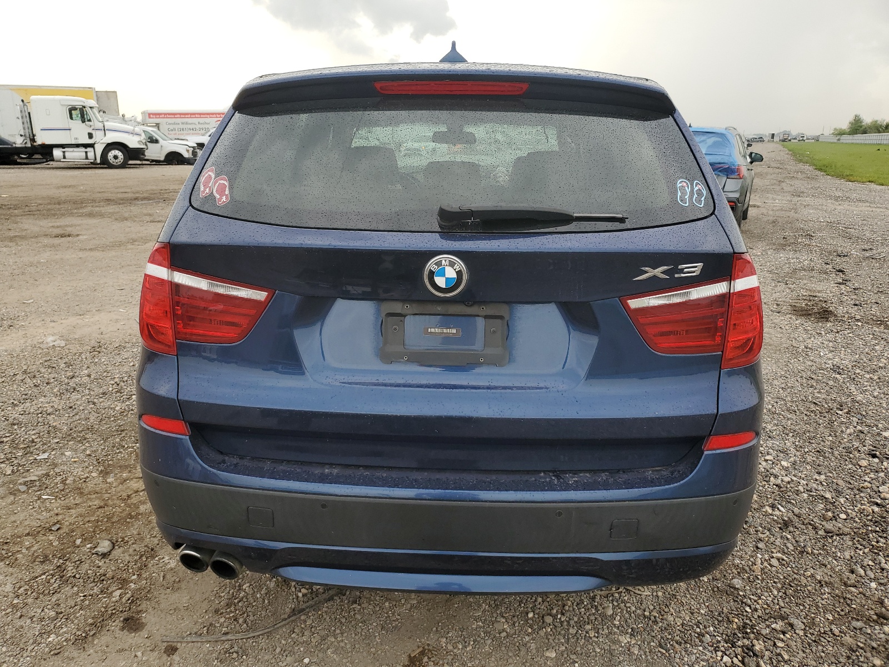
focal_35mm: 26
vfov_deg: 53.1
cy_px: 334
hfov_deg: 67.3
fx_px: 668
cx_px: 444
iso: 50
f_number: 1.5
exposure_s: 1/385
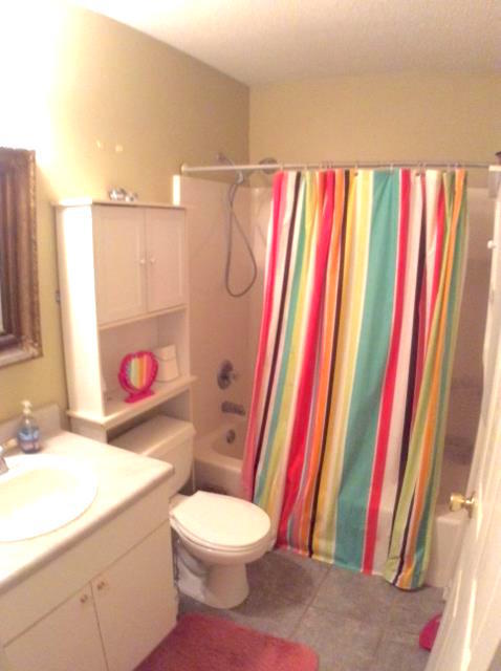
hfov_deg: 44.1
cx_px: 250
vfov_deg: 56.9
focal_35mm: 32
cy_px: 336
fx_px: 619
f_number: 2.4
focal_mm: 3.3
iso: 320
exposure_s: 1/17
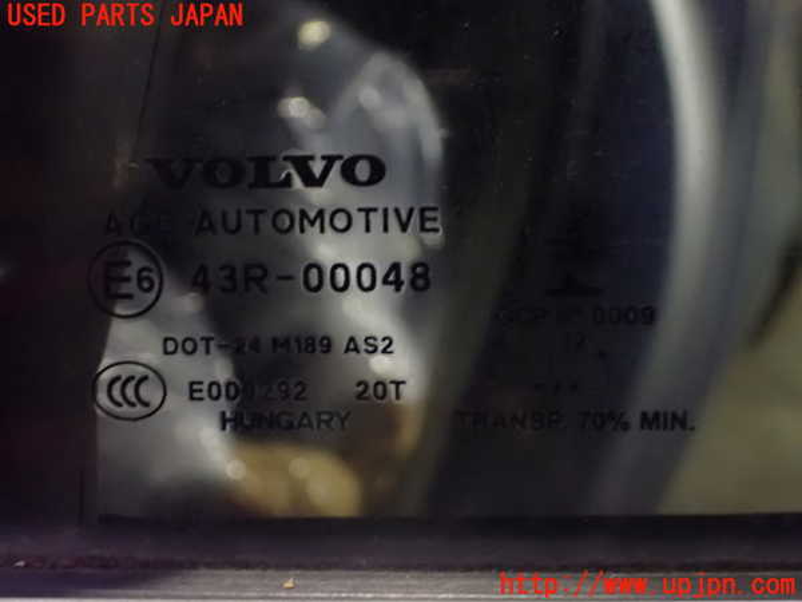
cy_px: 301
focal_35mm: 38
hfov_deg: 49.0
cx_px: 401
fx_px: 880
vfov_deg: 37.7
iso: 1600
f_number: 2.7
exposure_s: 1/15
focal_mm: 6.83
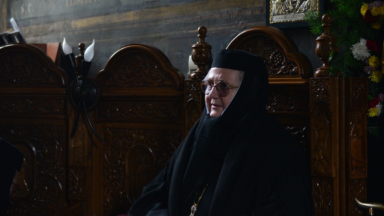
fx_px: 764
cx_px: 196
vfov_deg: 16.1
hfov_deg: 28.2
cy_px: 113
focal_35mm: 75
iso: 3200
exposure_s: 1/100
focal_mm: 70
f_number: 2.8
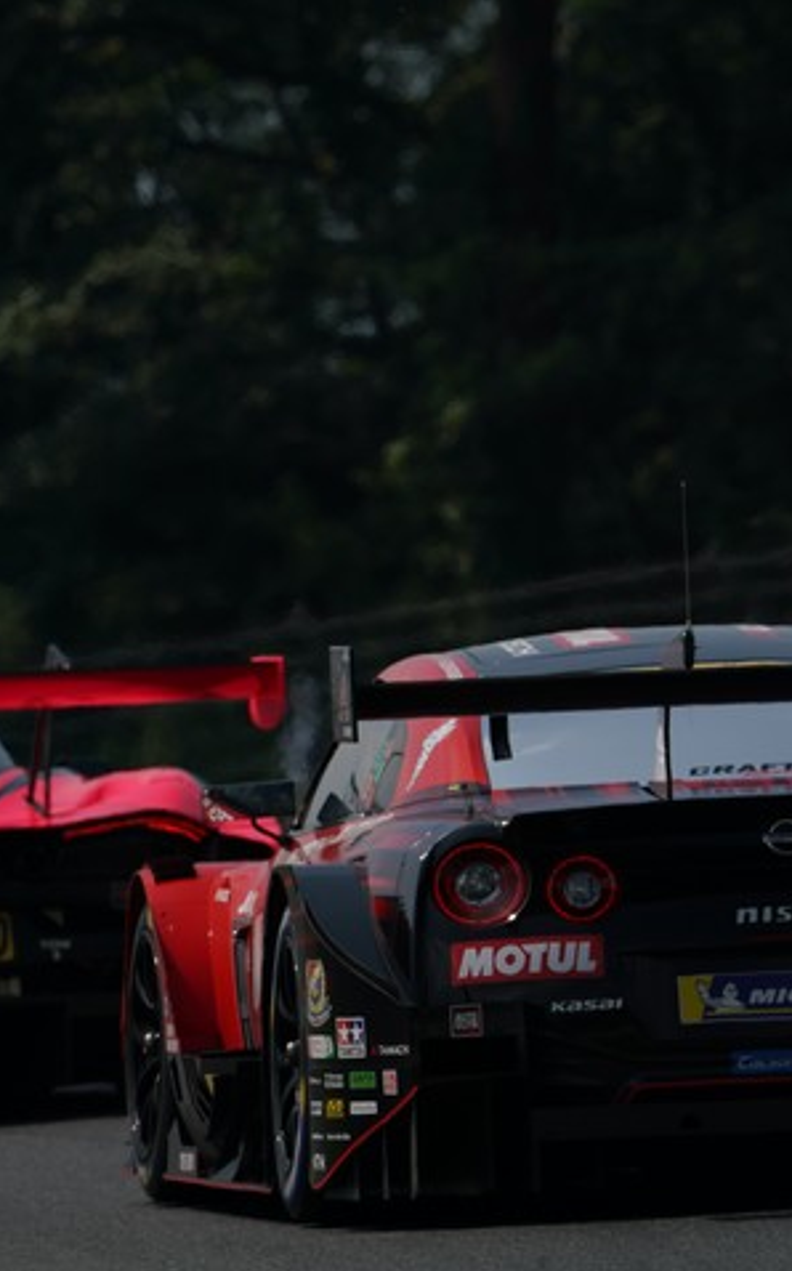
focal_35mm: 922
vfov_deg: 2.3
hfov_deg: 1.4
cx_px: 396
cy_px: 636
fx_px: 31899
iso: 200
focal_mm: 600
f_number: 13
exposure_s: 1/800
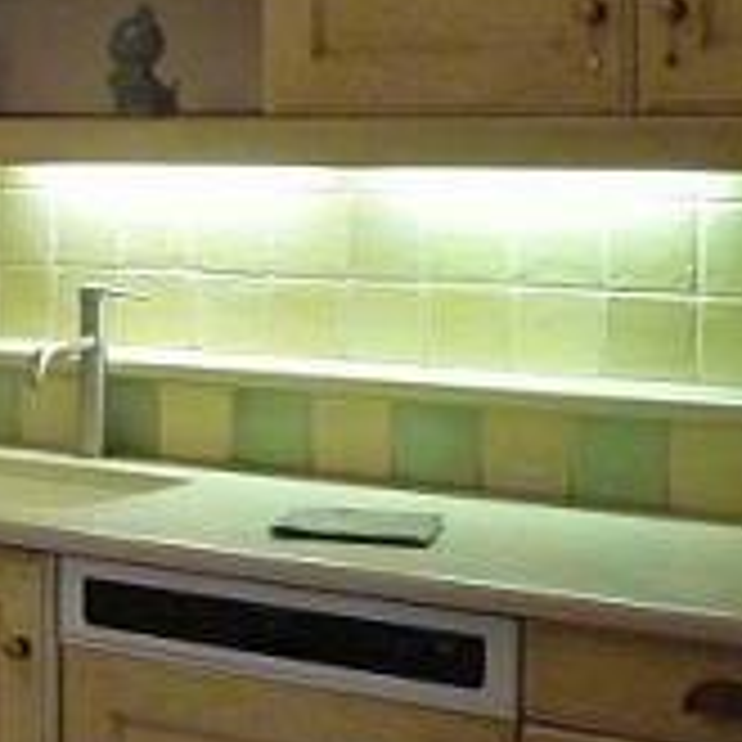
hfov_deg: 15.0
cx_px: -675
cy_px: 238
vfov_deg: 17.7
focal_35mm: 98
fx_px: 2377
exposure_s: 1/25
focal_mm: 4.1
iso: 400
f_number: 3.3
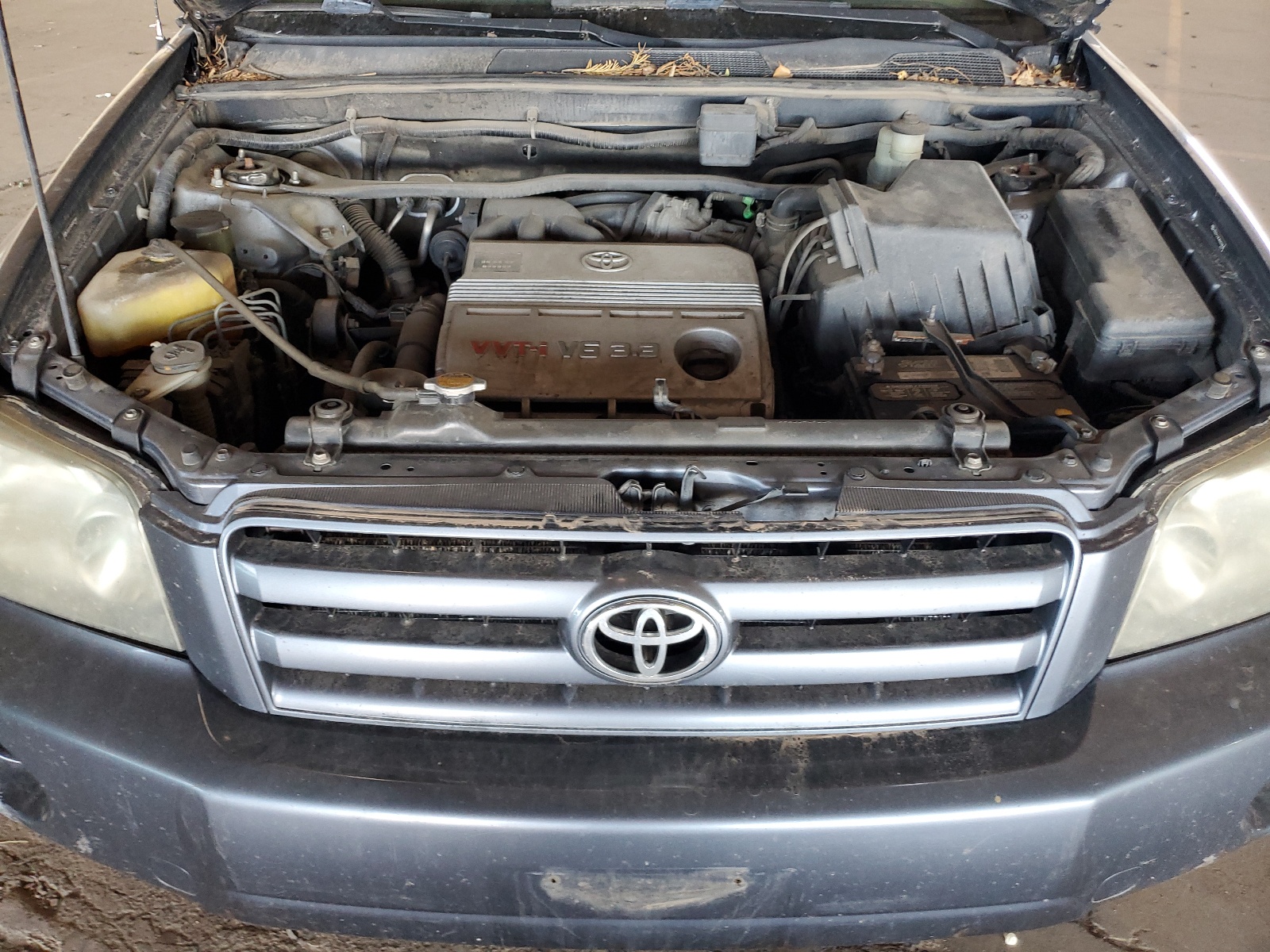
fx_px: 954
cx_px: 635
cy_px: 476
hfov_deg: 67.3
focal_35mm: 26
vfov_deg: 53.1
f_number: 1.5
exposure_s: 1/60.2
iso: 150
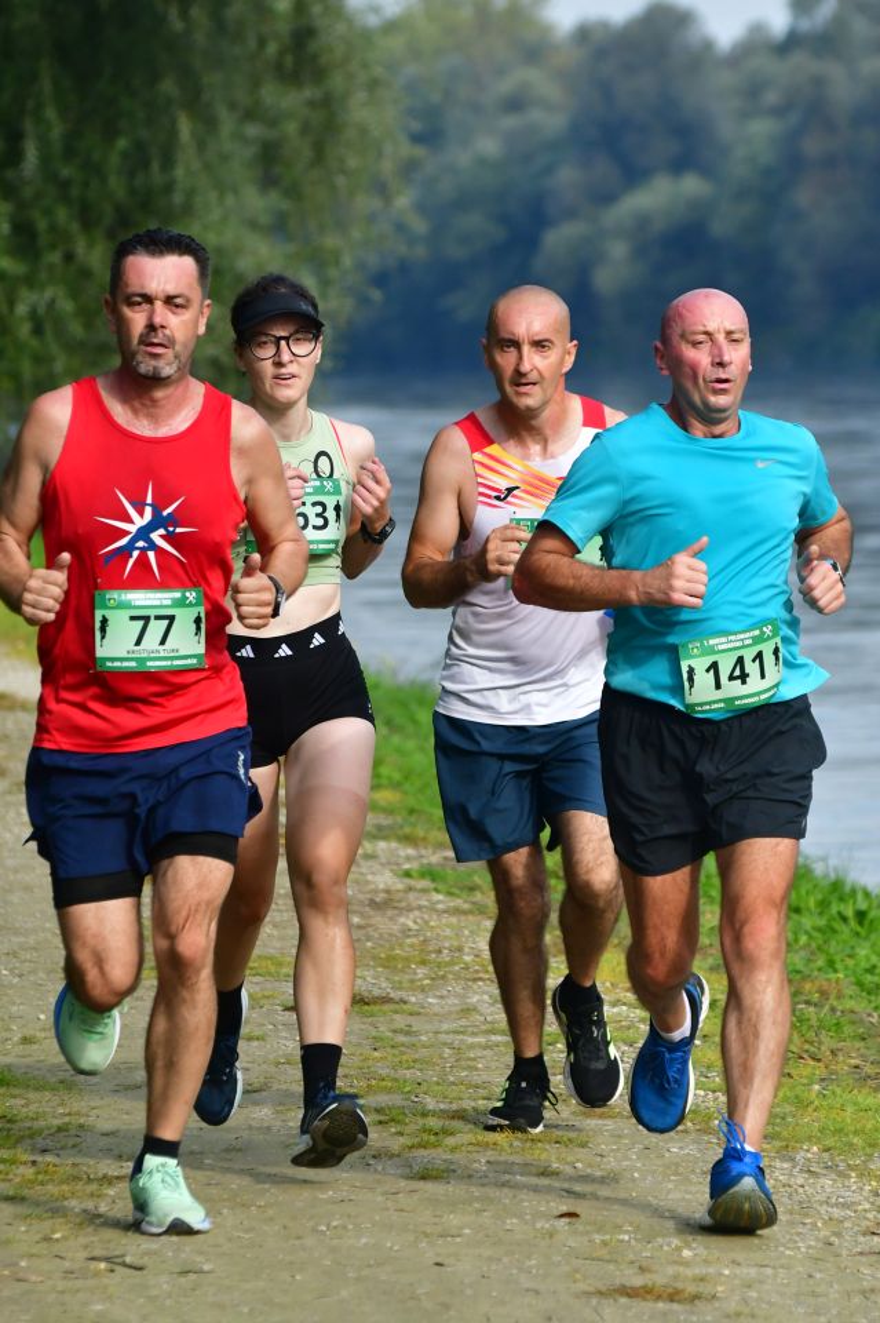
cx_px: 440
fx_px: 7414
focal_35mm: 202
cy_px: 662
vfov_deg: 10.2
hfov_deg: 6.8
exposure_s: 1/5000
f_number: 4.8
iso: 1000
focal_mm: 135
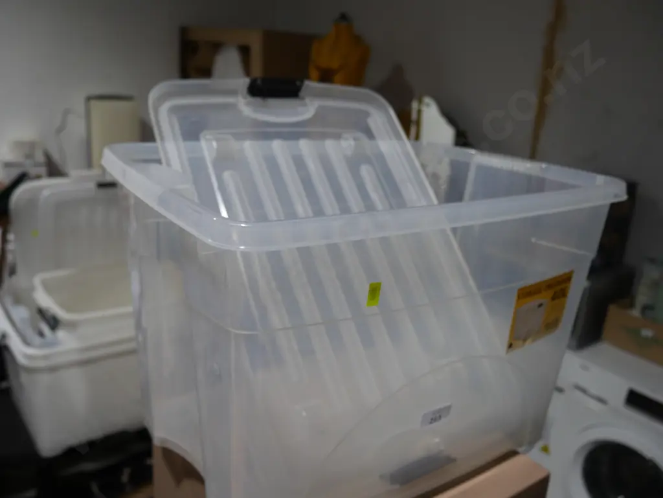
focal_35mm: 32
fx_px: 613
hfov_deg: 56.8
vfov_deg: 44.2
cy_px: 249
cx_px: 332
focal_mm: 16
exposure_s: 1/125
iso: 200
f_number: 3.6
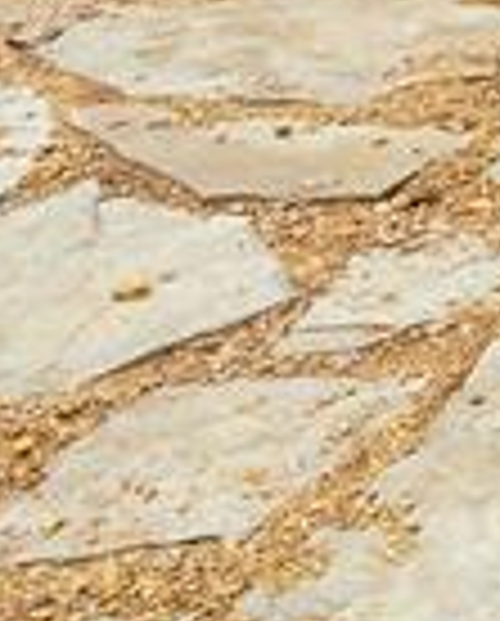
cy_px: -662
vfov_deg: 13.1
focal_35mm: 125
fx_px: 2305
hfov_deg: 10.0
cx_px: 1396
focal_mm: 18
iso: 800
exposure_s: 1/640
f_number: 8
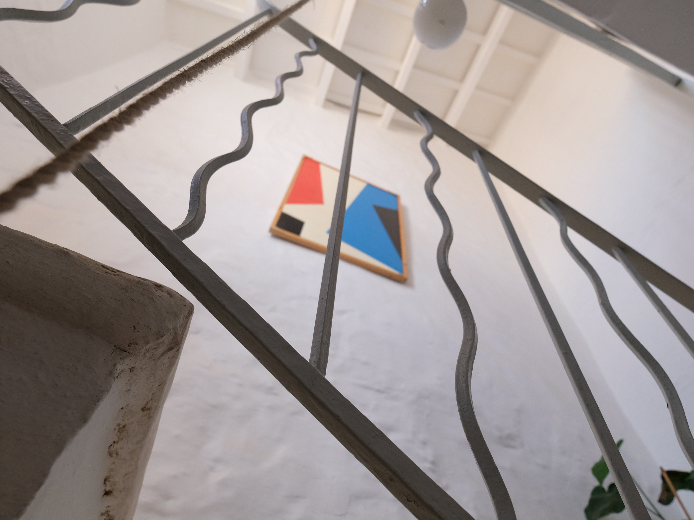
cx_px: 355
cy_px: 277
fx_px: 401
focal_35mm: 20
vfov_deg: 65.9
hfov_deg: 81.7
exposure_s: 1/60
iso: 800
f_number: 4
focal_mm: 10
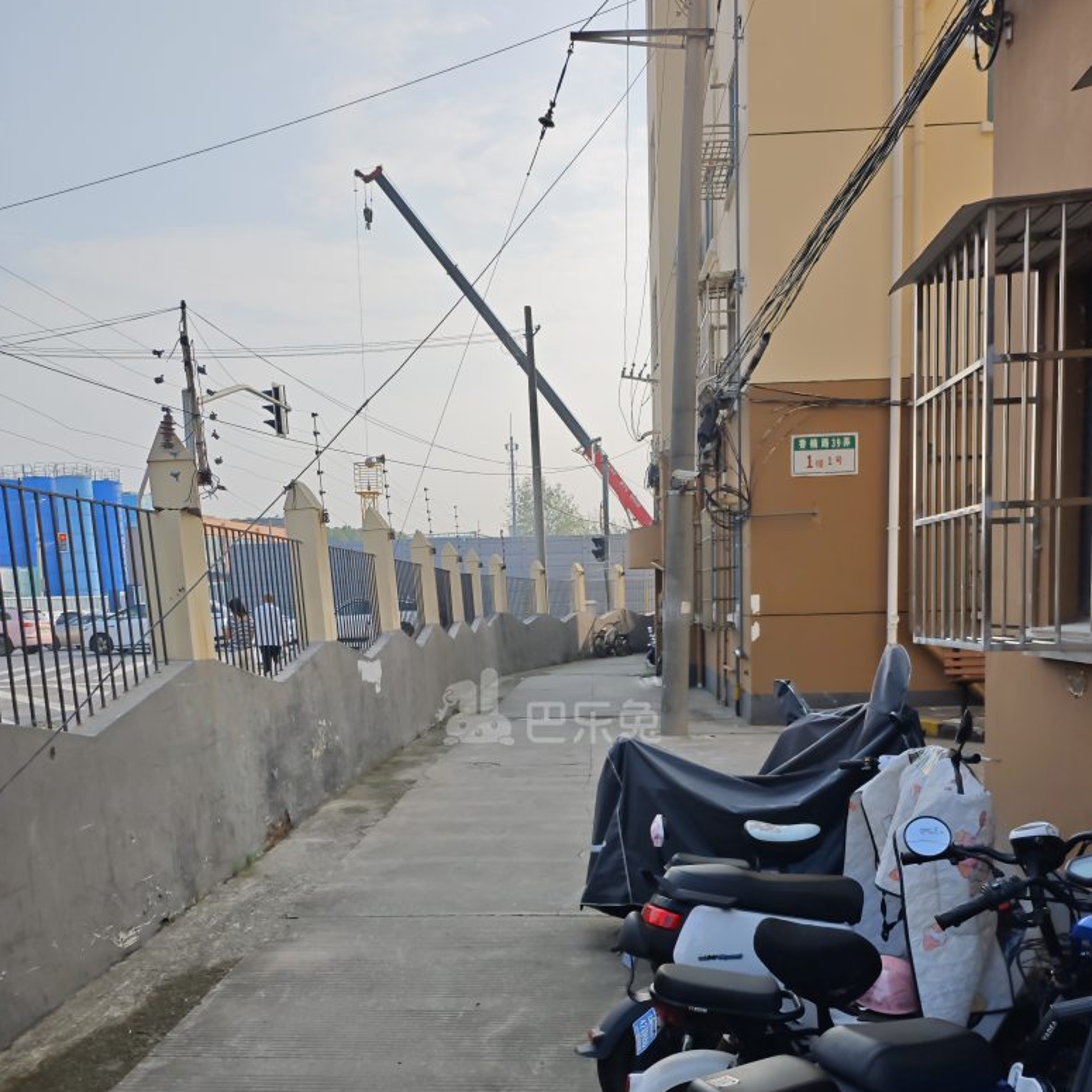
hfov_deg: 57.3
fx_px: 999
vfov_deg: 56.3
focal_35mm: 28
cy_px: 708
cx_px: 548
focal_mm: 8.72
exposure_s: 1/3111
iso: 50
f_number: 2
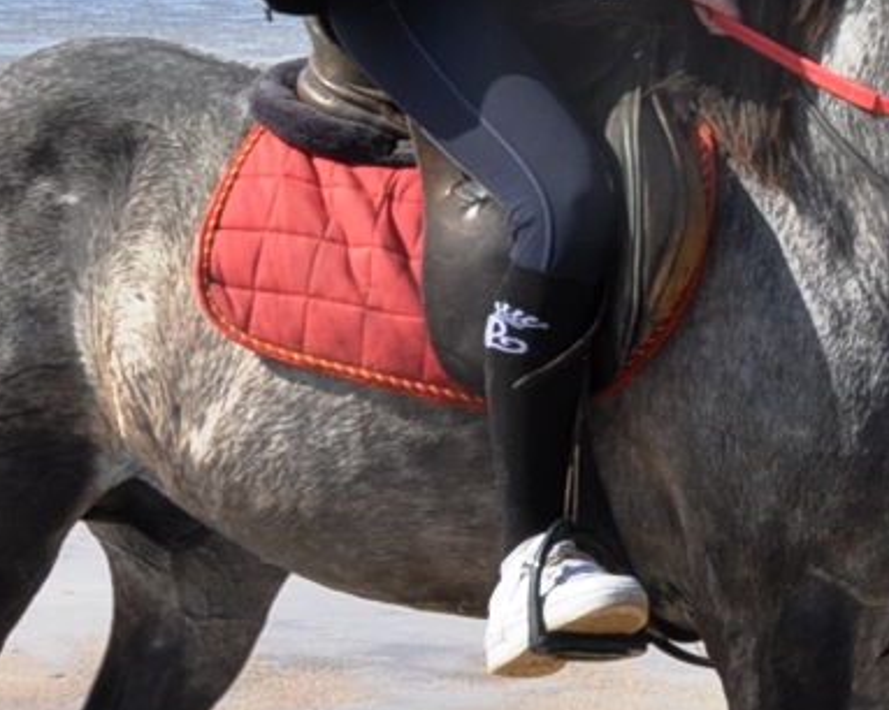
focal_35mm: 189
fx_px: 4970
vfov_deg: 8.2
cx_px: 1931
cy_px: 304
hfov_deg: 9.4
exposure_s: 1/400
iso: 200
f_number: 10
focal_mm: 24
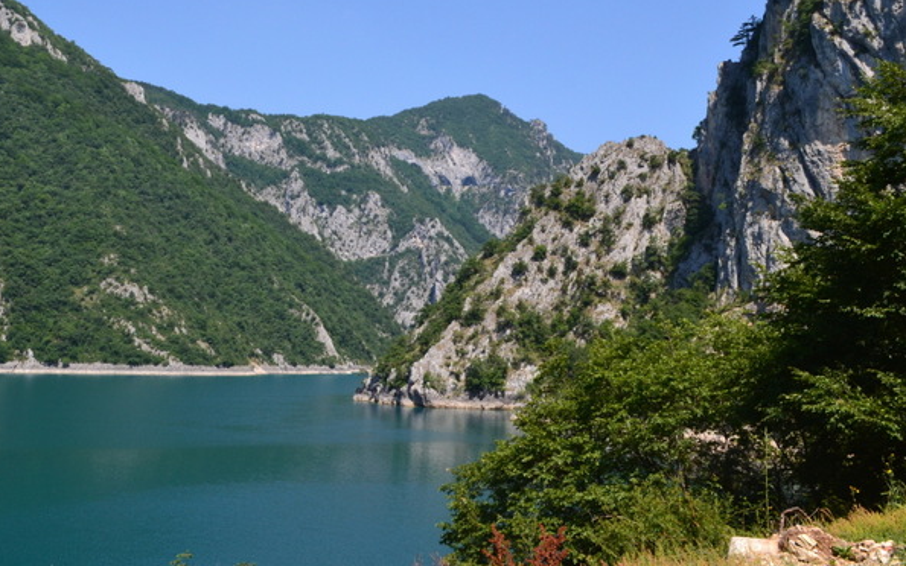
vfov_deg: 34.0
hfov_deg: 52.3
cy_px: 169
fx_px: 914
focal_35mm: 37
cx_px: 355
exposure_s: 1/320
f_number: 10
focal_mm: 18
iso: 400
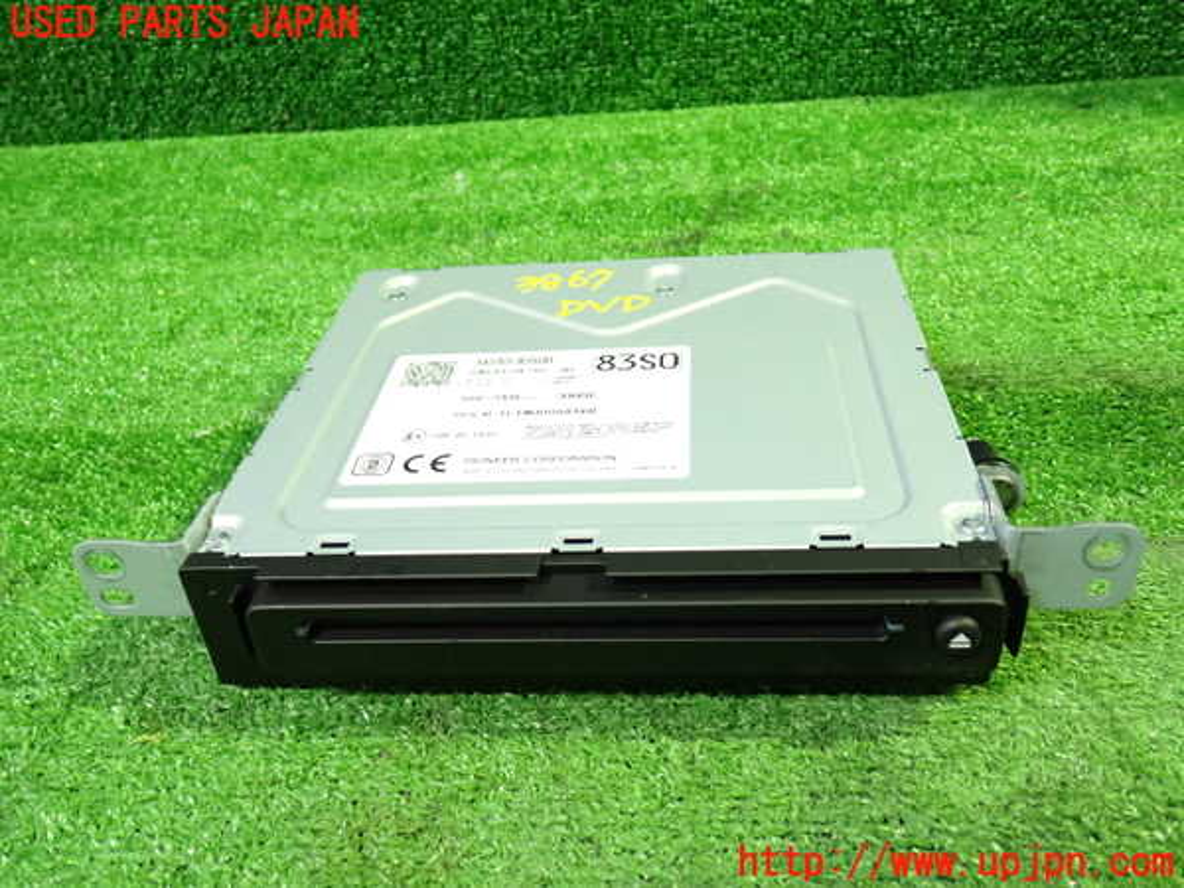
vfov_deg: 46.8
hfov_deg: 60.0
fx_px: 1026
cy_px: 444
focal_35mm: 30
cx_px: 592
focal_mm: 5.4
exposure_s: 1/30
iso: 640
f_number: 2.3
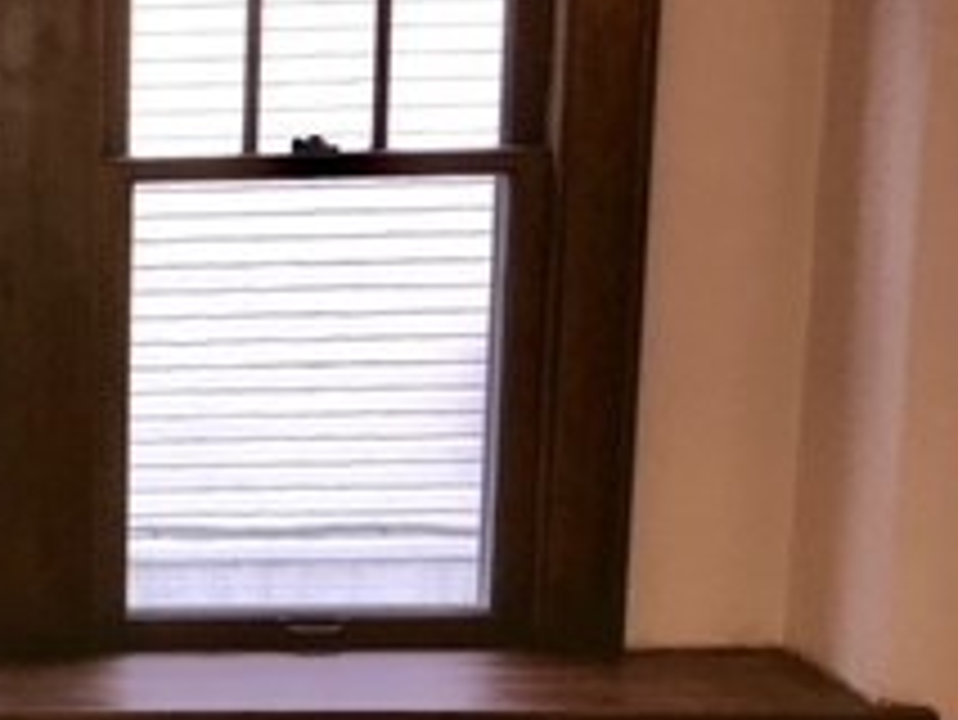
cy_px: 554
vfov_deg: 17.5
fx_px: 2326
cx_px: -261
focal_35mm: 84
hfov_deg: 21.3
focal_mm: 3.99
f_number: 1.8
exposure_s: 1/30
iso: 32
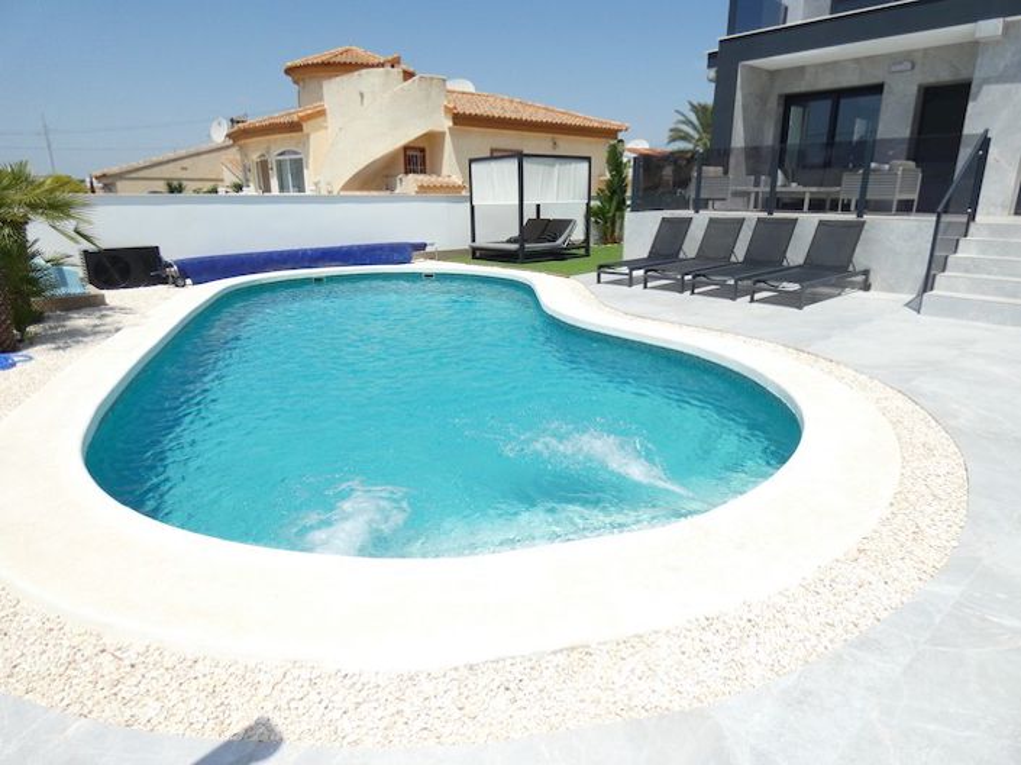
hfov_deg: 81.8
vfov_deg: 65.9
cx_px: 510
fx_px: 590
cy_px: 382
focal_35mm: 20
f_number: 2.8
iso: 80
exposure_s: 1/2000
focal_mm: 3.6
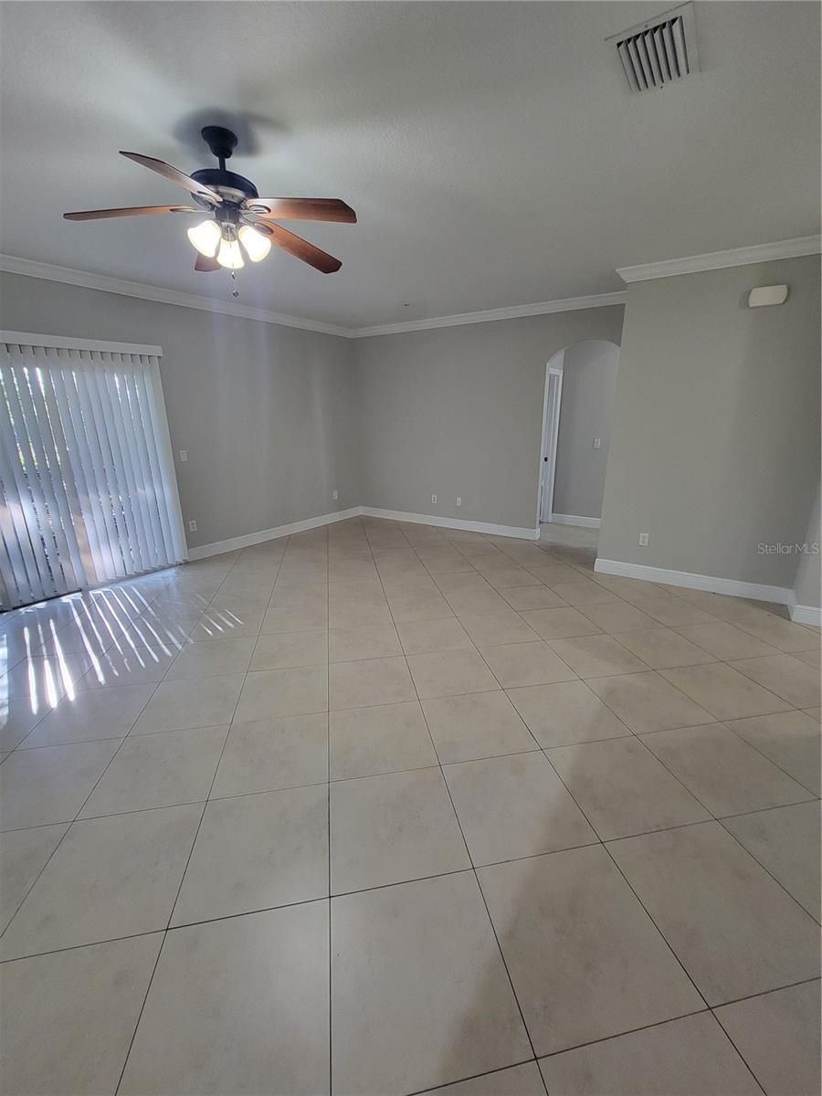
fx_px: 412
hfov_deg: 89.9
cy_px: 548
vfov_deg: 106.2
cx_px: 411
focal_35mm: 13
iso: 400
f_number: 2.2
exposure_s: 1/60
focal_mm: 2.2
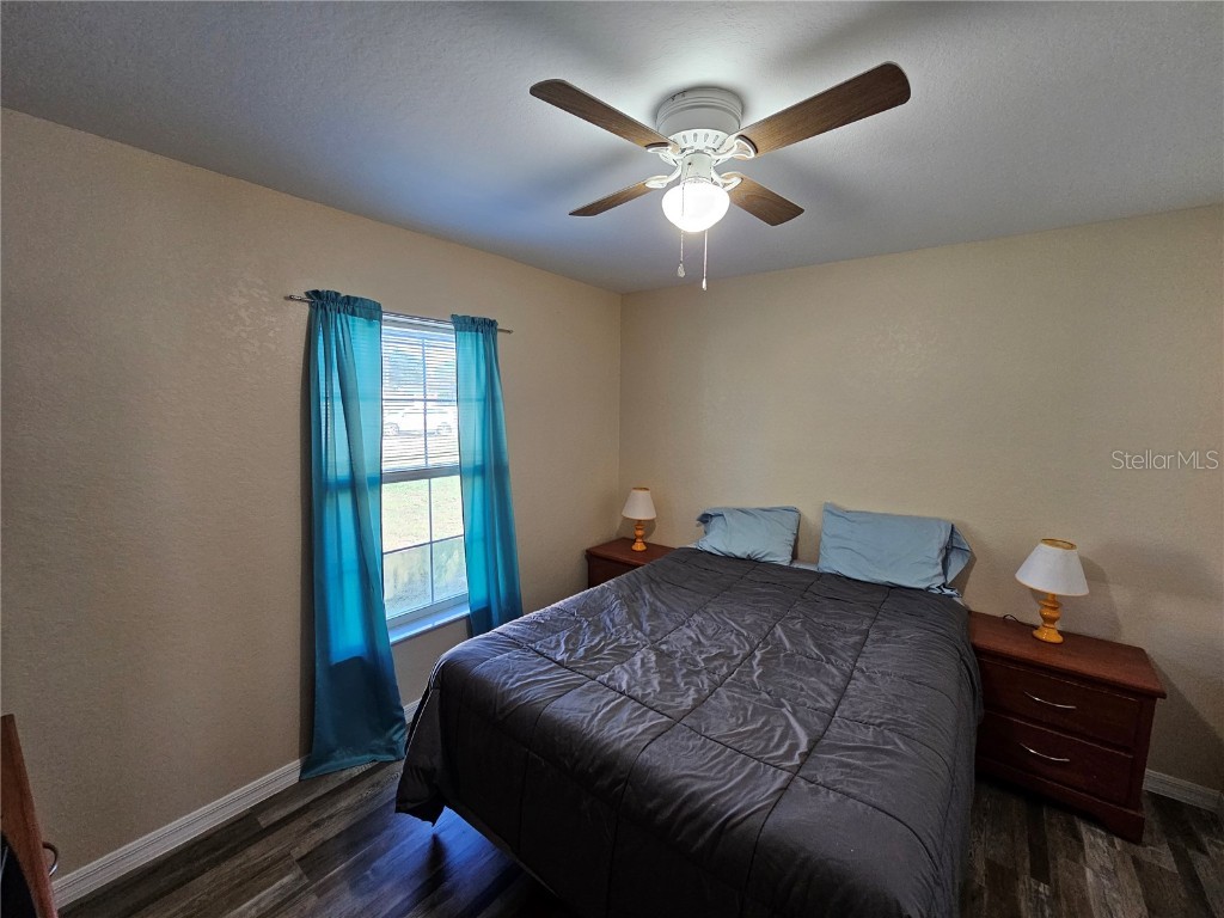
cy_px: 459
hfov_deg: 106.2
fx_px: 460
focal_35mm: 13
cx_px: 612
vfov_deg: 89.9
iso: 200
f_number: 2.2
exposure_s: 1/60
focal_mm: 2.2
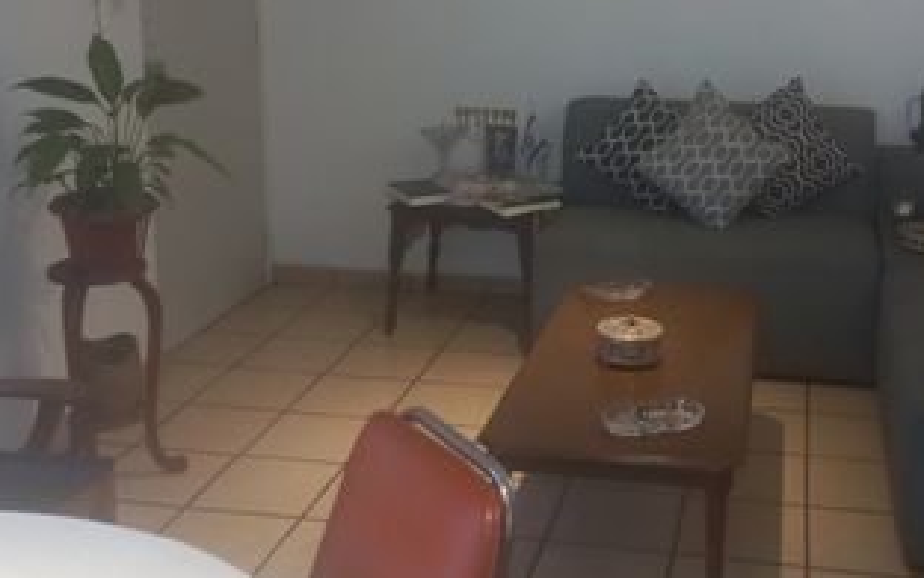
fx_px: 1284
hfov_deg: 39.3
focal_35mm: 51
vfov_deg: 25.0
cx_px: 575
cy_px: 142
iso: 320
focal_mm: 4.6
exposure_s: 1/33.3
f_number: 1.8
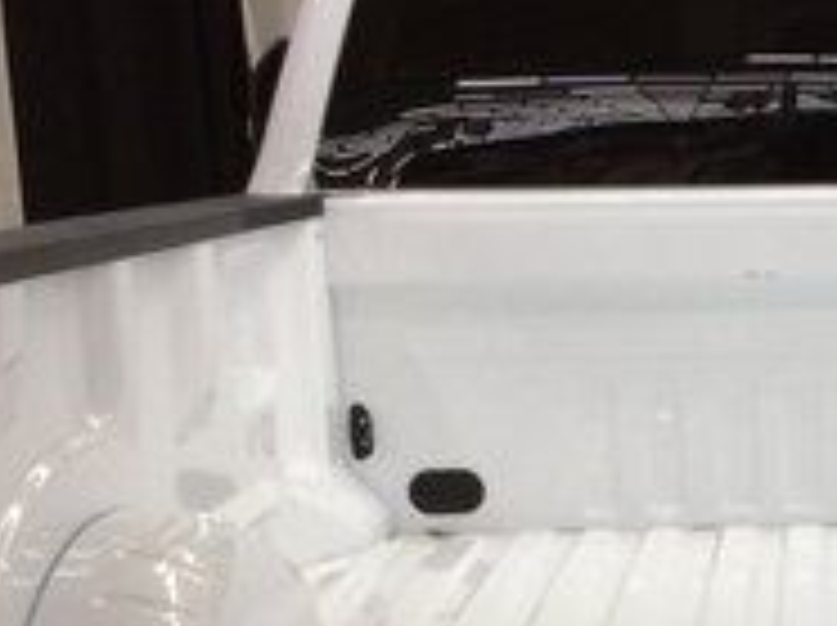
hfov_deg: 17.3
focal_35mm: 110
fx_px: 2656
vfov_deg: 13.1
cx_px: 909
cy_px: 770
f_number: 2.4
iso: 32
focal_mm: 3.3
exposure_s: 1/40
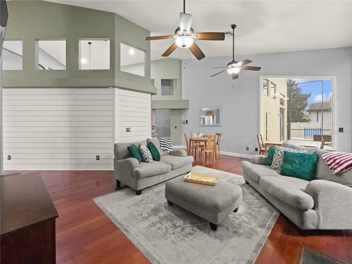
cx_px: 176
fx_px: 142
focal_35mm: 14
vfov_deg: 85.7
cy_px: 132
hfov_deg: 102.1
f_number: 6.3
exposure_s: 1/50
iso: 12800
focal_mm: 7
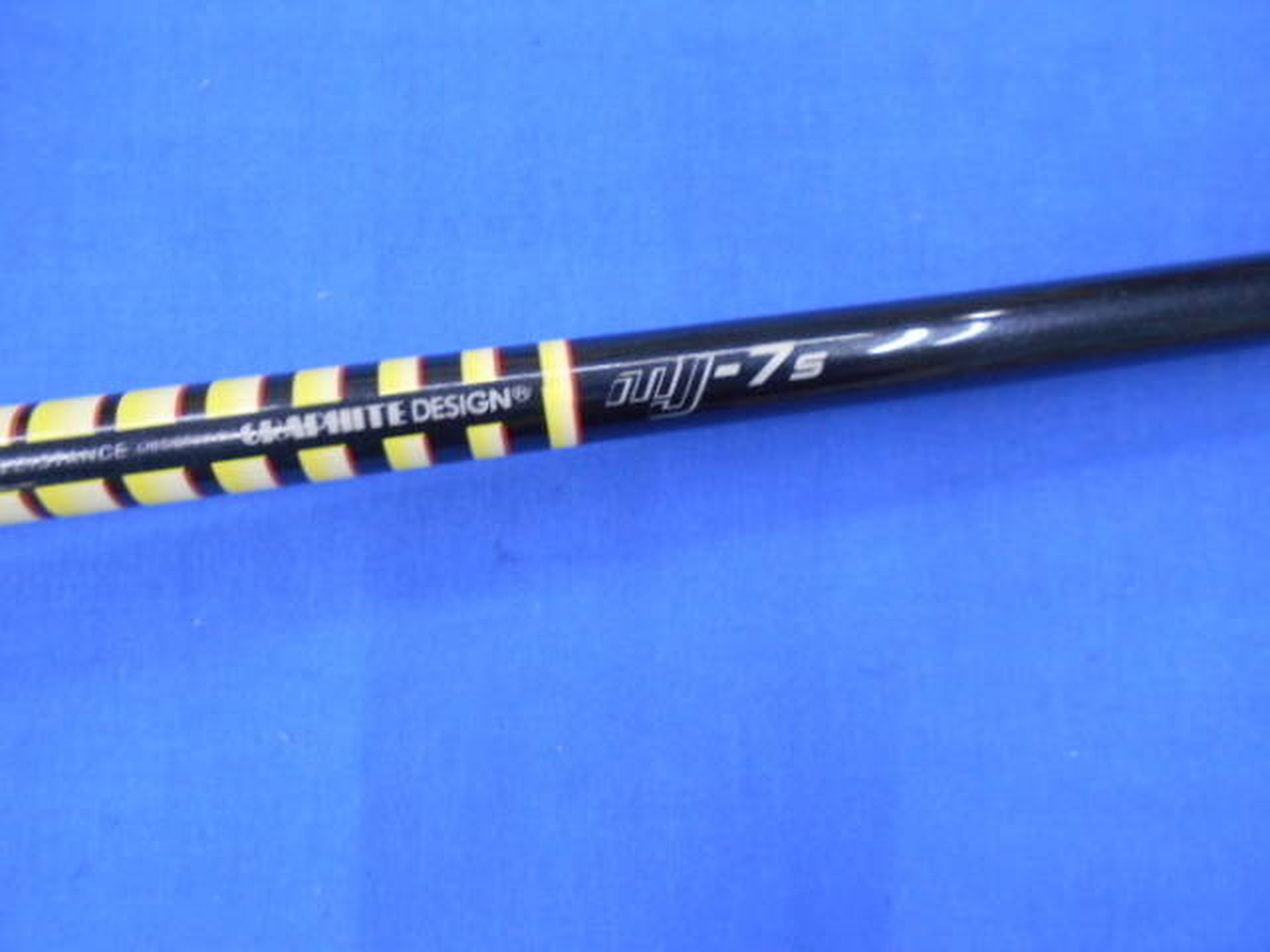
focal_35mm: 26
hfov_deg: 67.3
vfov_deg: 53.1
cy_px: 476
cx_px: 635
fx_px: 954
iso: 280
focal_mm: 4.6
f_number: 3.2
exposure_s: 1/30
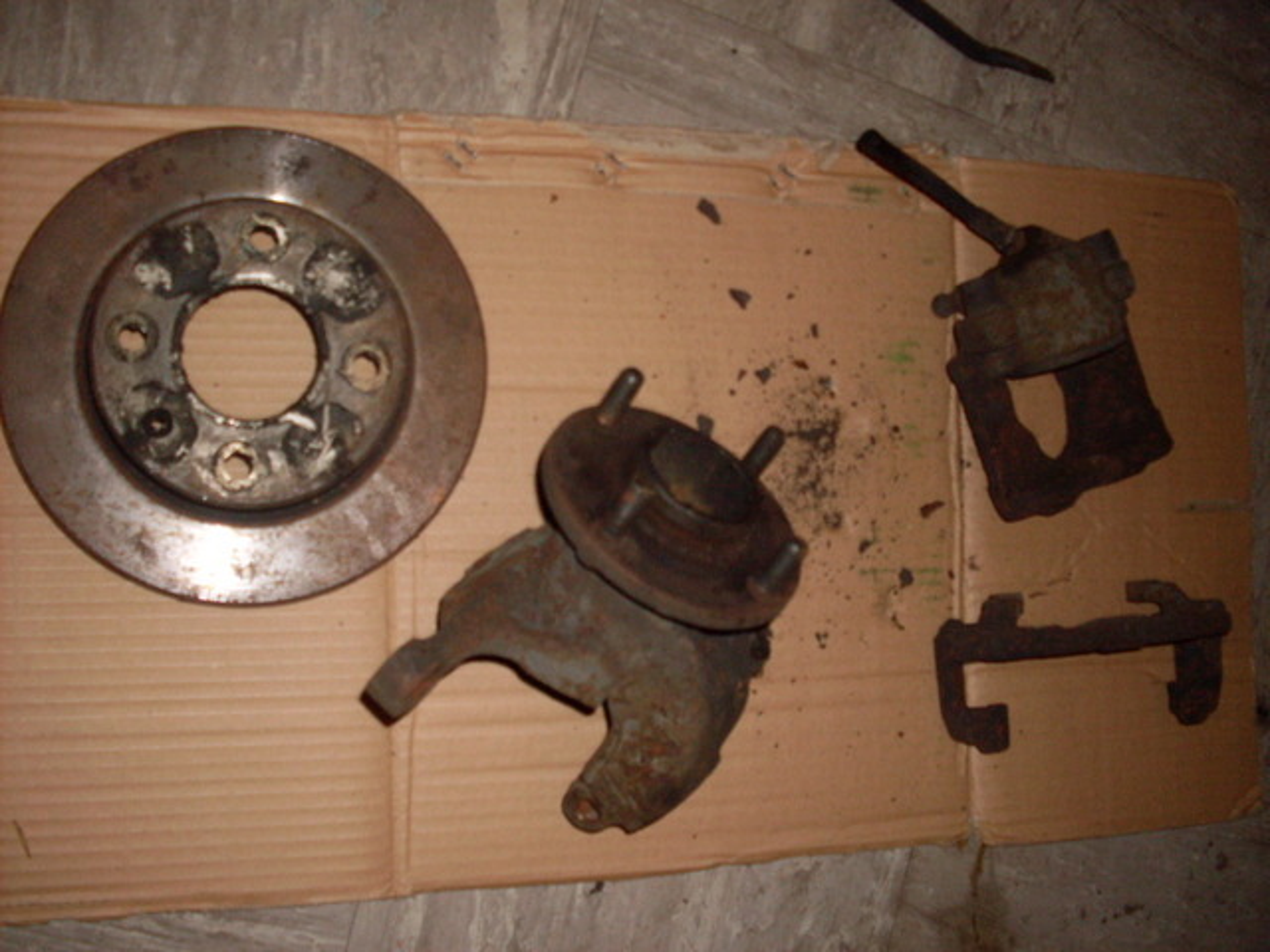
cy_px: 476
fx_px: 1394
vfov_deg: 37.7
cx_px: 635
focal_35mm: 38
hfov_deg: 49.0
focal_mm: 6.3
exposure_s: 1/45
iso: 100
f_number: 2.8
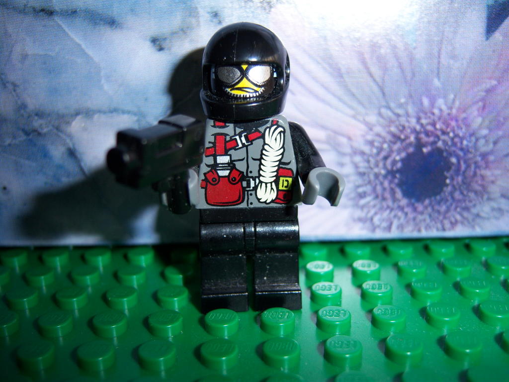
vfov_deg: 39.7
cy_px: 191
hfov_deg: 51.4
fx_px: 529
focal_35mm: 36
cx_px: 254
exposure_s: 1/60
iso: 80
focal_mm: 7.5
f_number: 2.8
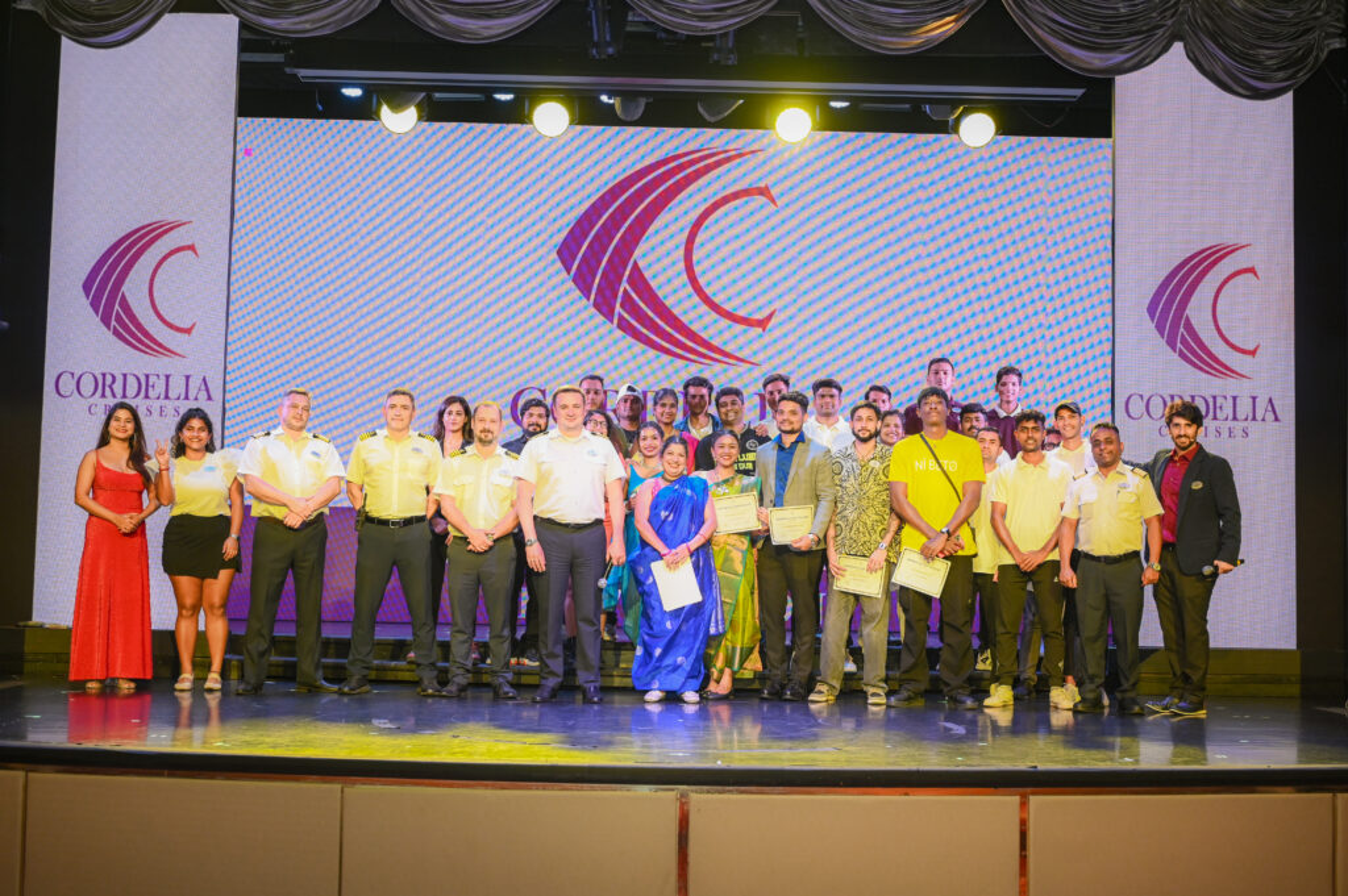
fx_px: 1646
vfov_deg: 30.5
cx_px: 674
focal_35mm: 44
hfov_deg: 44.5
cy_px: 448
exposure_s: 1/125
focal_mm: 44
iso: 1000
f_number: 4
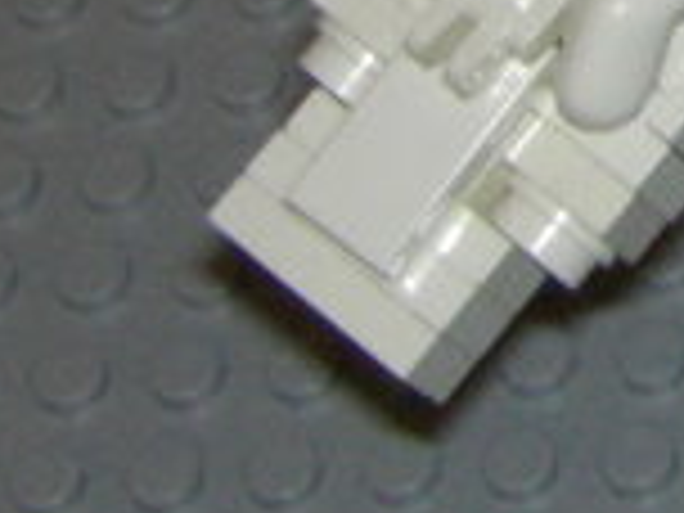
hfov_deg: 6.8
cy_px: -738
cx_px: 1458
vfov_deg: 5.2
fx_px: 5513
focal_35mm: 279
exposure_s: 1/30
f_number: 5
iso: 400
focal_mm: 8.9
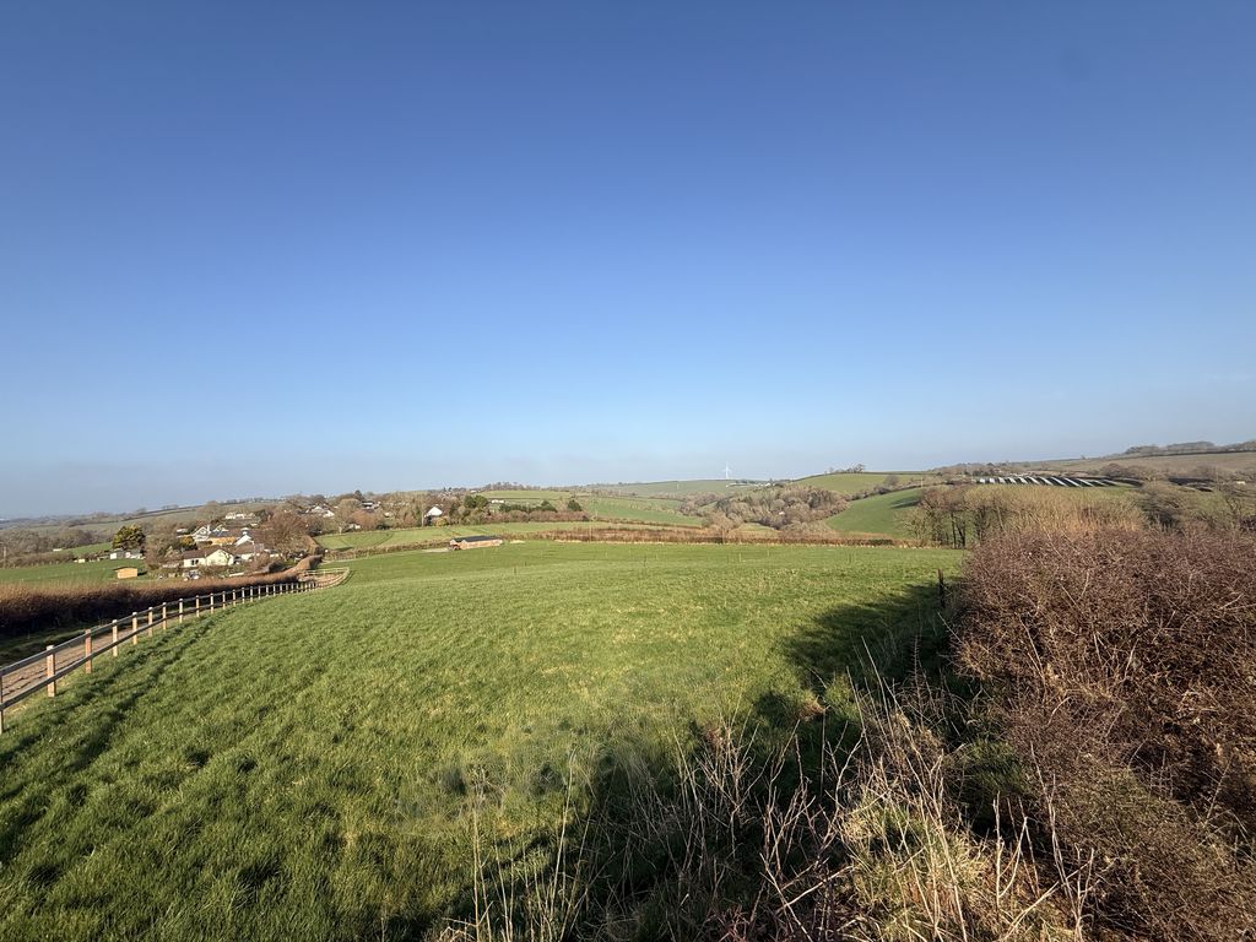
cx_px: 628
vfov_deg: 85.7
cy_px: 471
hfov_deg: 102.1
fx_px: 508
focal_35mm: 14
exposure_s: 1/2165
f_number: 2.2
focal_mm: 2.22
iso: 50
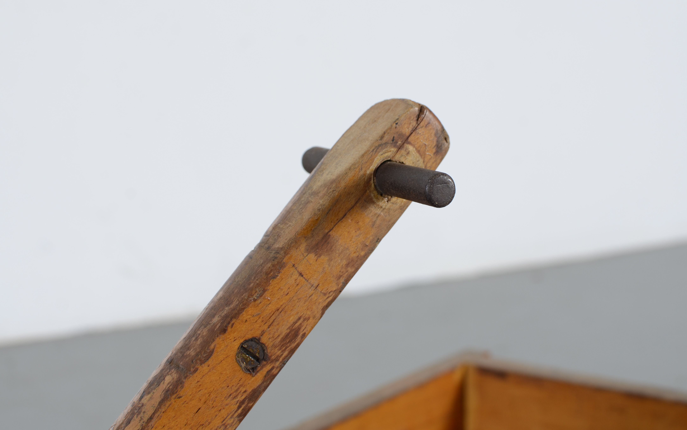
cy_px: 179
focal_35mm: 61
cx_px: 339
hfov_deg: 33.7
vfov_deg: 21.4
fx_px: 1134
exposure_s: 1/125
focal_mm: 35
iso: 100
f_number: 6.3
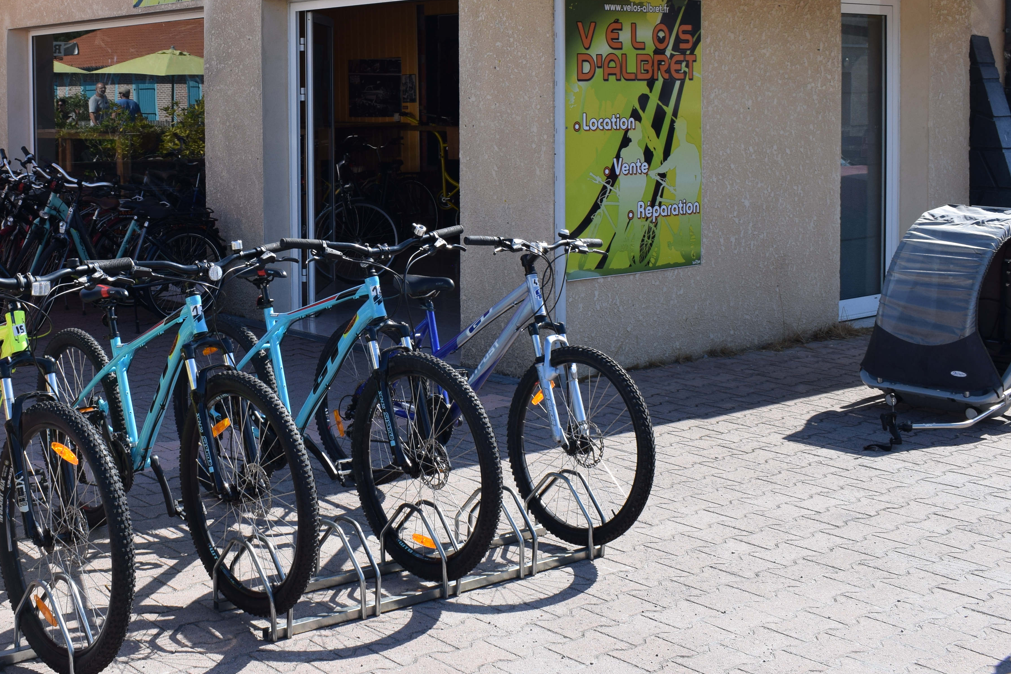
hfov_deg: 39.0
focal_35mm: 50
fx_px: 1404
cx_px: 309
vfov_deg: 26.6
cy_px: 149
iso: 200
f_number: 9
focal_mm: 20
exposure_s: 1/320
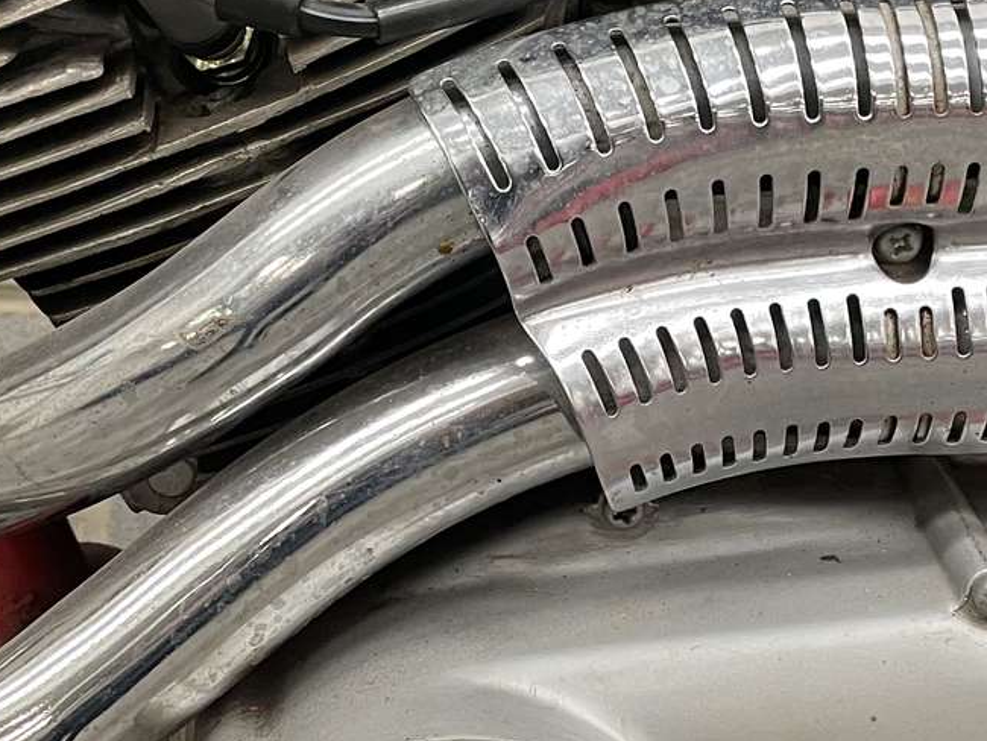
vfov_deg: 18.3
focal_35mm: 80
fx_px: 2282
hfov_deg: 24.4
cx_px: 550
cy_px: 184
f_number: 1.6
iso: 160
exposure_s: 1/60
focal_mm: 4.2
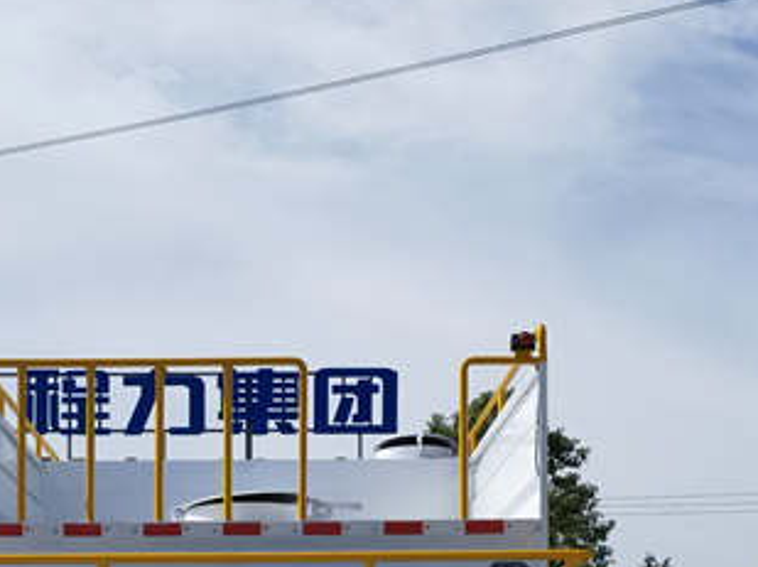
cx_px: 233
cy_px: 722
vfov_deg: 19.5
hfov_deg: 27.6
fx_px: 1531
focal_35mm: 70
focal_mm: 6.67
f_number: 1.9
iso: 50
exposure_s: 1/6211
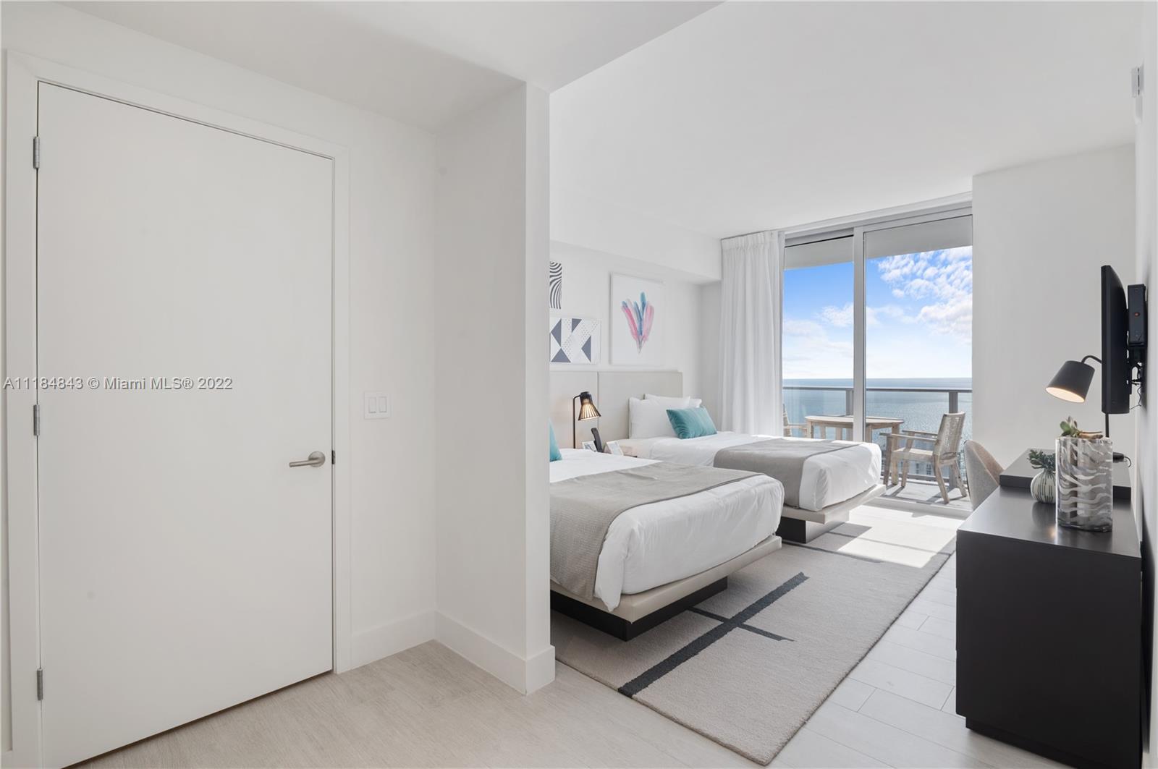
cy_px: 384
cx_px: 579
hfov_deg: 93.3
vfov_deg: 70.3
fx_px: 546
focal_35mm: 17
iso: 100
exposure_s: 1/5
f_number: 8
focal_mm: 17
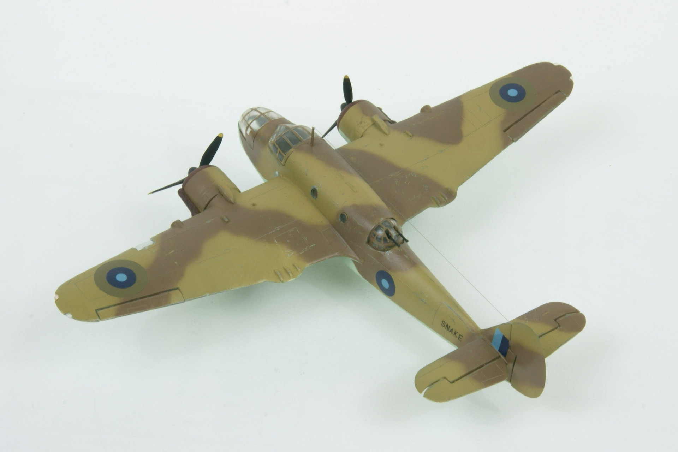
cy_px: 226
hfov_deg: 22.6
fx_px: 1695
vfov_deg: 15.2
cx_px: 339
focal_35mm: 90
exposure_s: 1.6
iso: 80
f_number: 29
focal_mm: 60
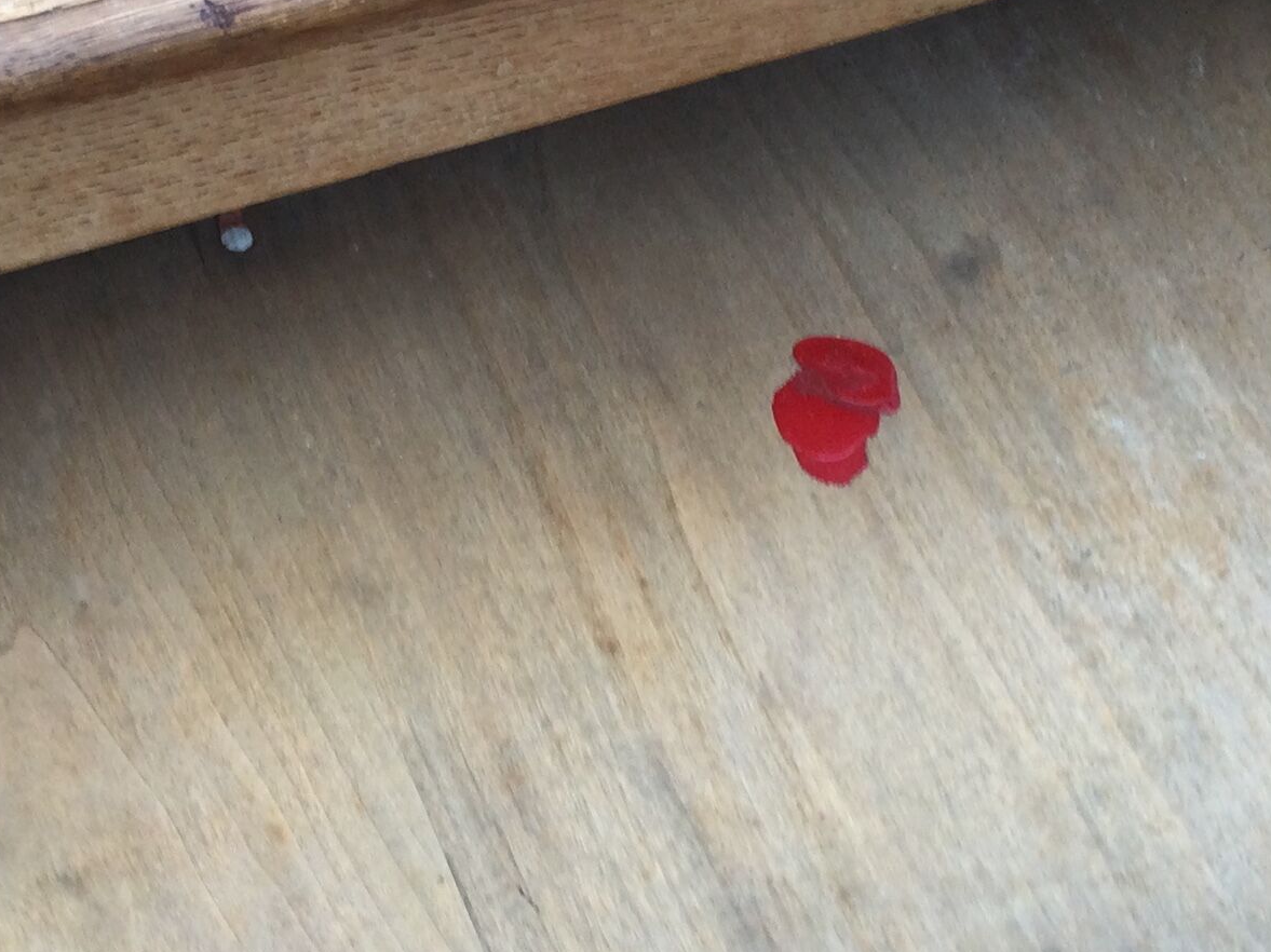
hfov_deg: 22.8
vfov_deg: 17.2
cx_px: 645
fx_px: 3157
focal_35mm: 86
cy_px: 533
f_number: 2.4
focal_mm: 3.3
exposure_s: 1/50
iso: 25
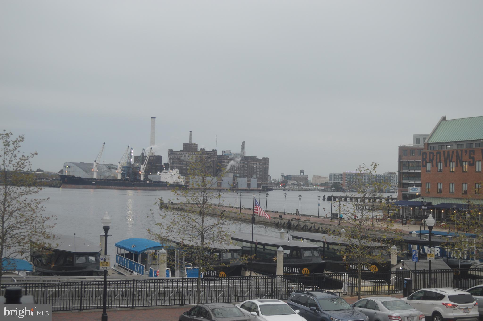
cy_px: 160
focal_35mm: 48
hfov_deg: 41.2
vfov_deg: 28.0
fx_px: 643
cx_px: 242
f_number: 4.8
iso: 400
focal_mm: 32
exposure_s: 1/50
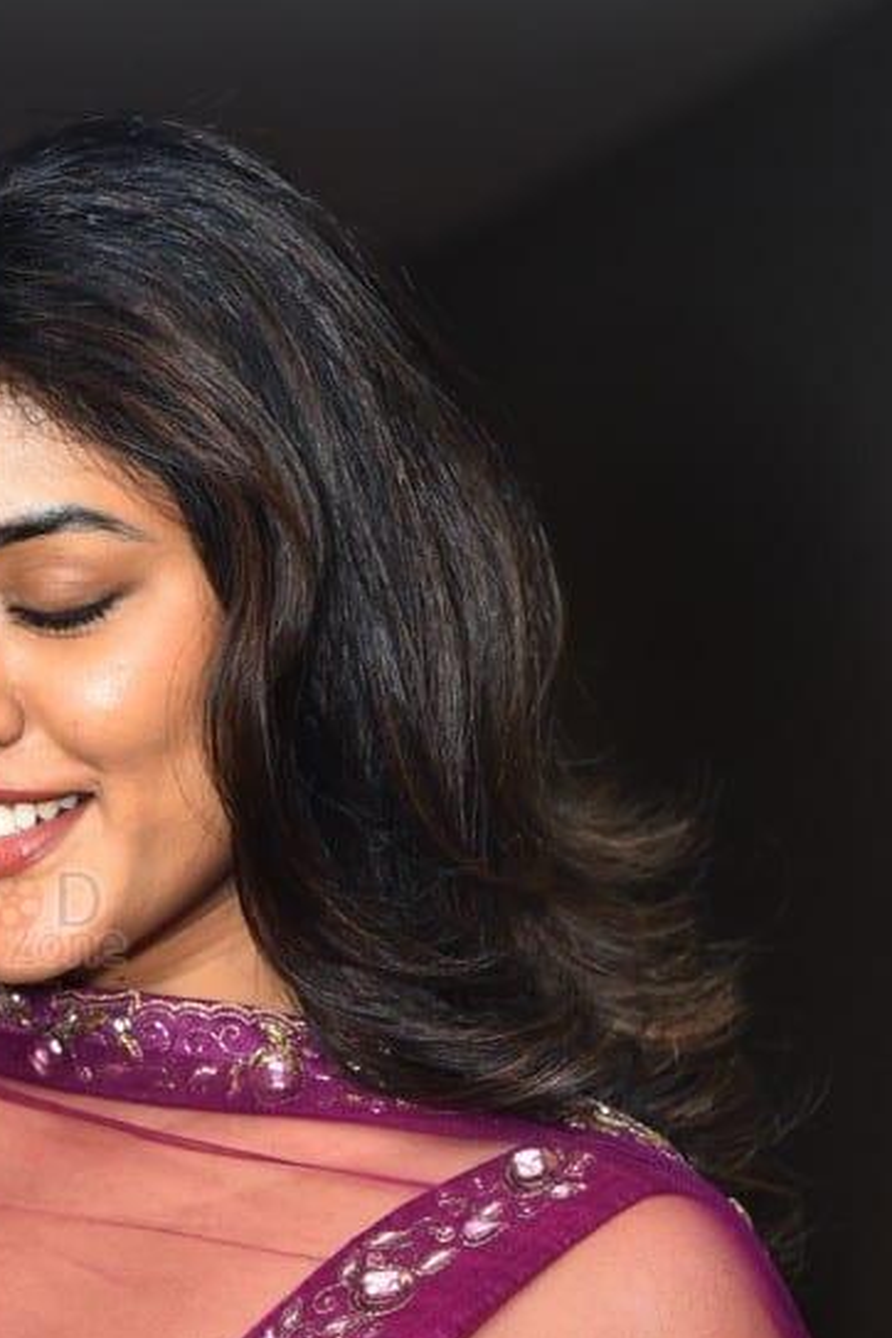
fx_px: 7879
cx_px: 123
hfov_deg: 6.5
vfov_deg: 9.7
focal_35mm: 212
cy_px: 877
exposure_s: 1/125
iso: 1600
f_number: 5
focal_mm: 120
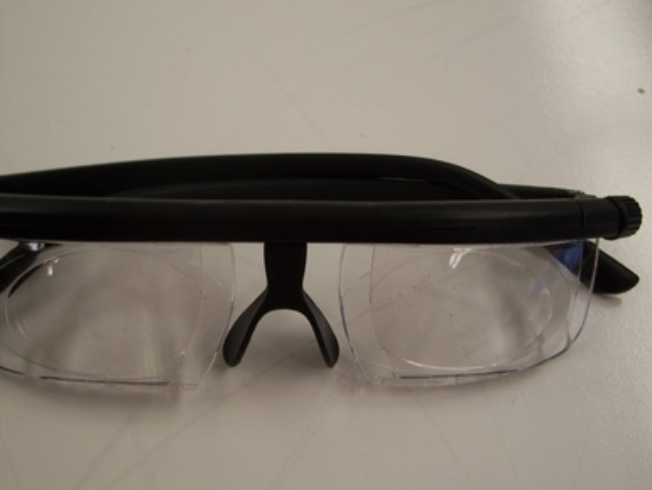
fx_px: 867
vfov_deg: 31.5
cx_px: 274
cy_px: 289
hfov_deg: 41.1
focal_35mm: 46
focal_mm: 7.8
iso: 64
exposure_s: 1/30
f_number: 2.8
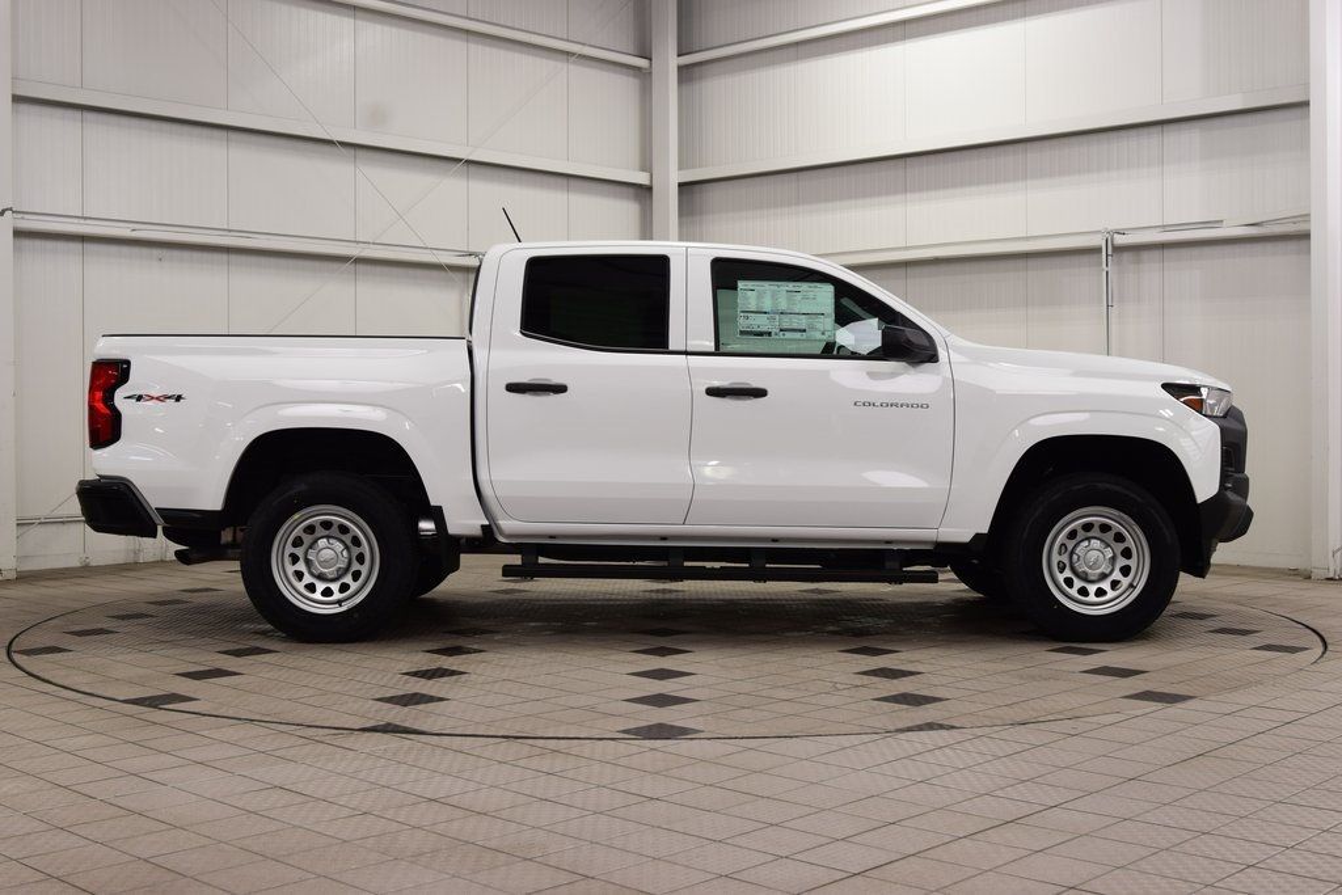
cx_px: 671
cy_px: 448
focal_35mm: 44
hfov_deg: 45.0
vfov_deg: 30.9
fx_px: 1622
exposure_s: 1/30
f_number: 7.1
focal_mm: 29
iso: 400
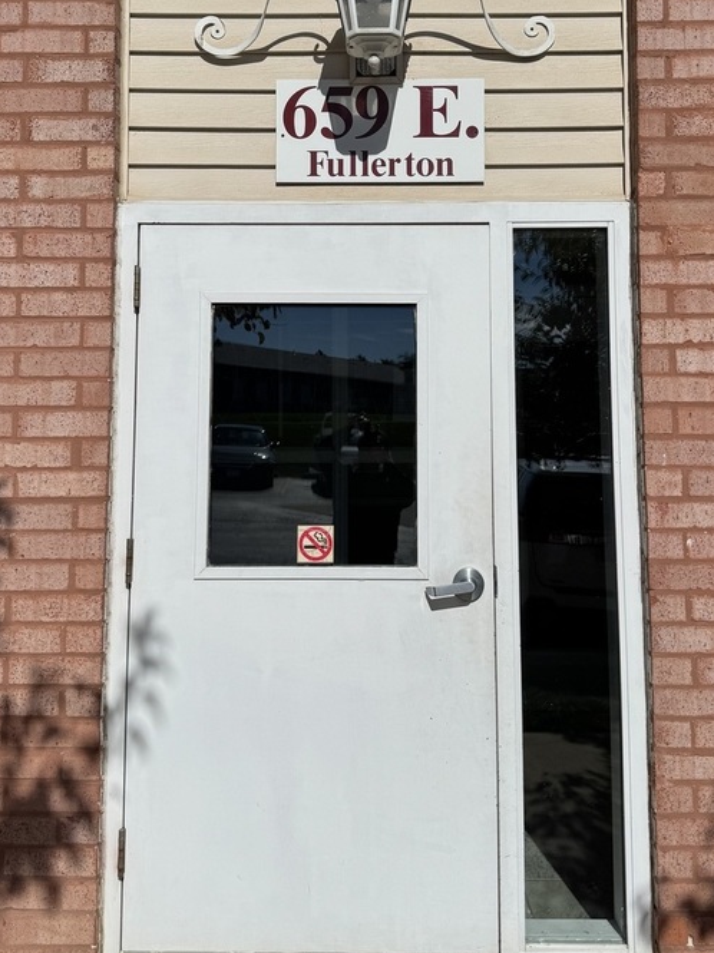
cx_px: 366
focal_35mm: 39
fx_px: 1074
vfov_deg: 47.2
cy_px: 327
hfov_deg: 36.8
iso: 64
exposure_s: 1/15152
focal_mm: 6.76
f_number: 1.78
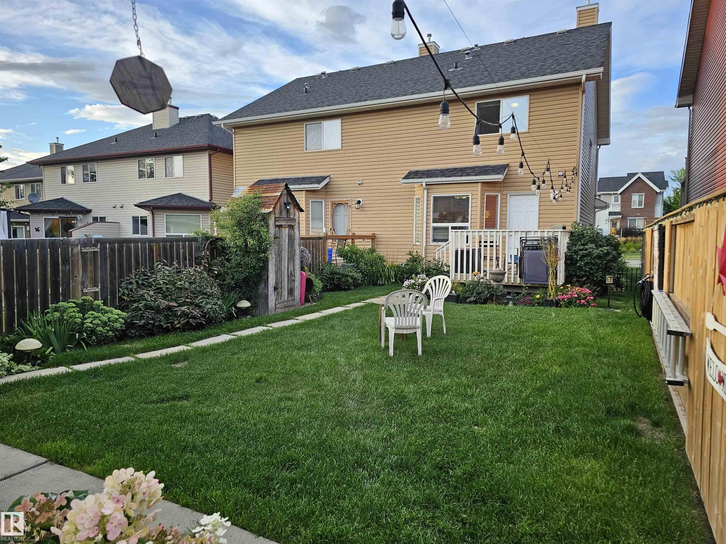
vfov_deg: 58.9
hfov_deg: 73.9
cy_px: 272
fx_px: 482
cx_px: 363
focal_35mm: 23
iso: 20
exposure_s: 1/180
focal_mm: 6.3
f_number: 1.7
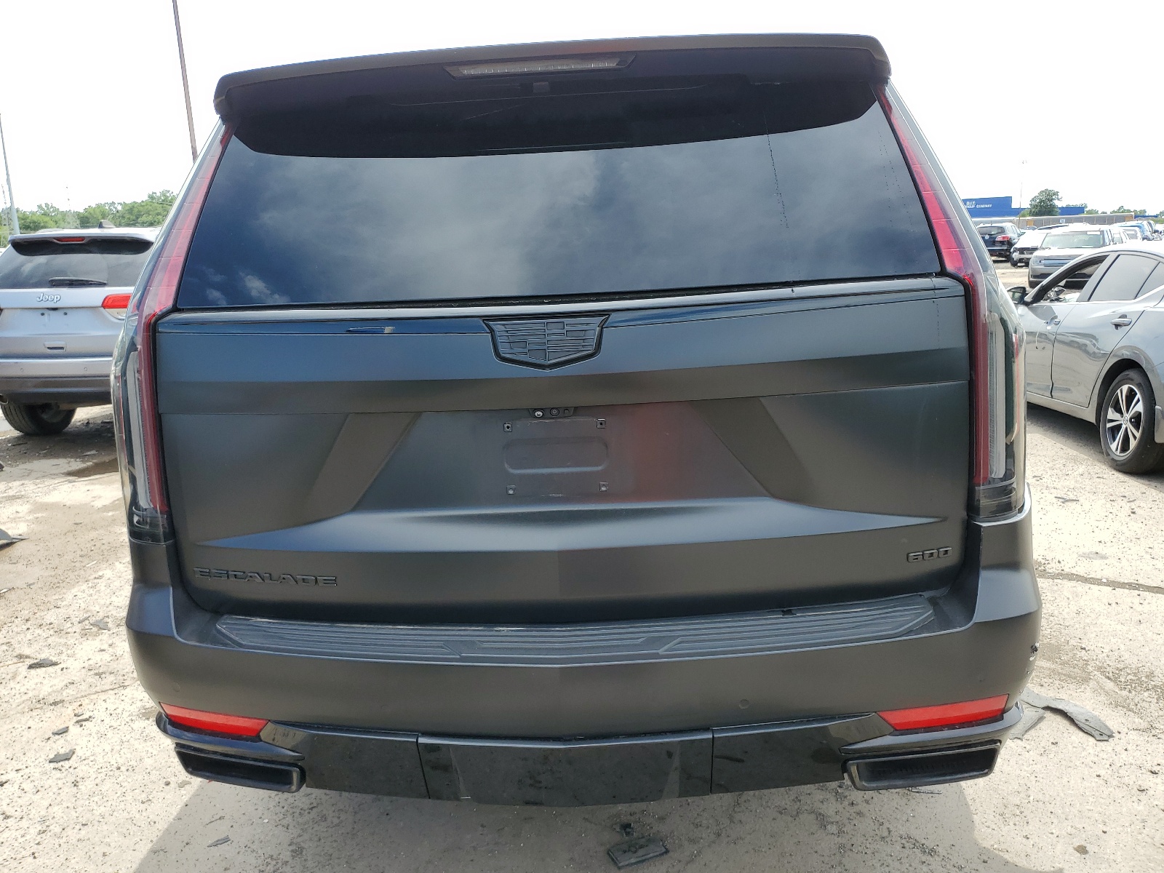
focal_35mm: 26
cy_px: 436
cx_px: 582
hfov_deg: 67.3
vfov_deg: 53.1
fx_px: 874
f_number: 1.5
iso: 50
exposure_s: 1/909
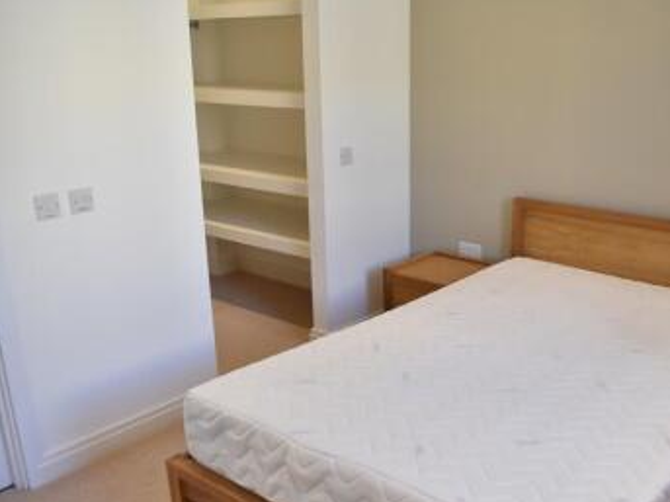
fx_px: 697
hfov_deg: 50.2
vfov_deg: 39.5
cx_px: 461
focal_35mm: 36
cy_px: 290
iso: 1000
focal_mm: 18
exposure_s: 1/125
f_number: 5.6
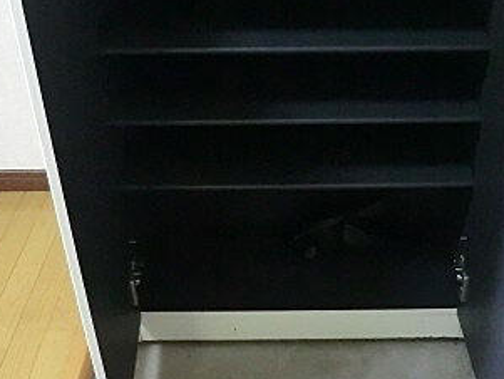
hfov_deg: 37.2
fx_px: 743
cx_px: 323
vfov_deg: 28.5
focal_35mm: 51
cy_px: 223
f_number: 3.2
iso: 800
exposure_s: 1/50
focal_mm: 4.3
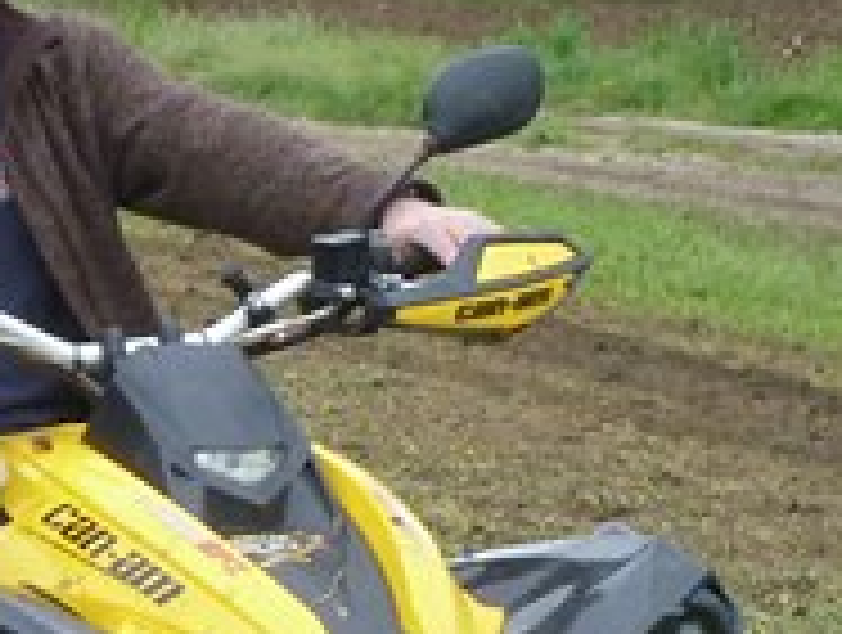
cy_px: 531
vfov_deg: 5.2
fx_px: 6970
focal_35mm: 286
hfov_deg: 6.8
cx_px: -414
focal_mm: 11
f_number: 4.1
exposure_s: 1/320
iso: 200
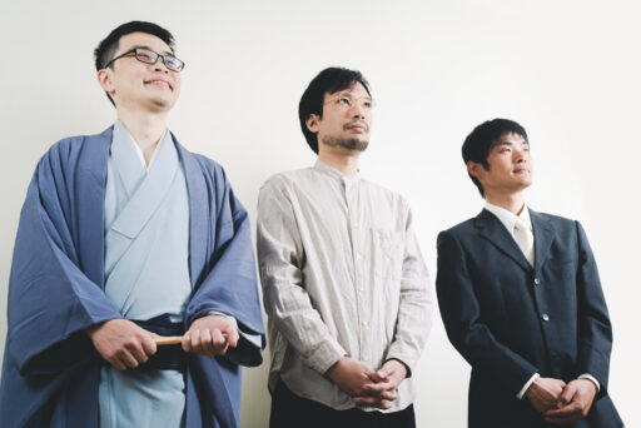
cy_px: 214
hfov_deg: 48.4
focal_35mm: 40
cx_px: 320
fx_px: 713
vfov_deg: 33.4
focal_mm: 40
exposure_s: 1/100
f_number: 5
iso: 100
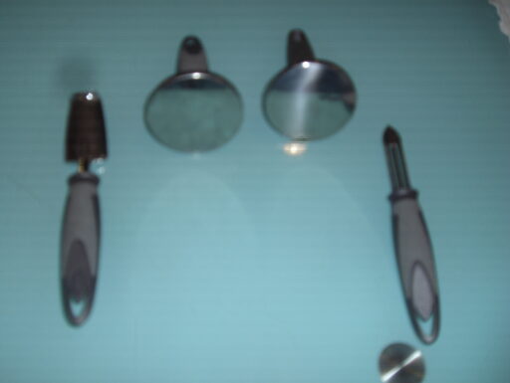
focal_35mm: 38
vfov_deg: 37.8
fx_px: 560
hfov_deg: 48.9
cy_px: 192
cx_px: 255
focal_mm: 6.2
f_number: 2.7
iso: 64
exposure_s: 1/60
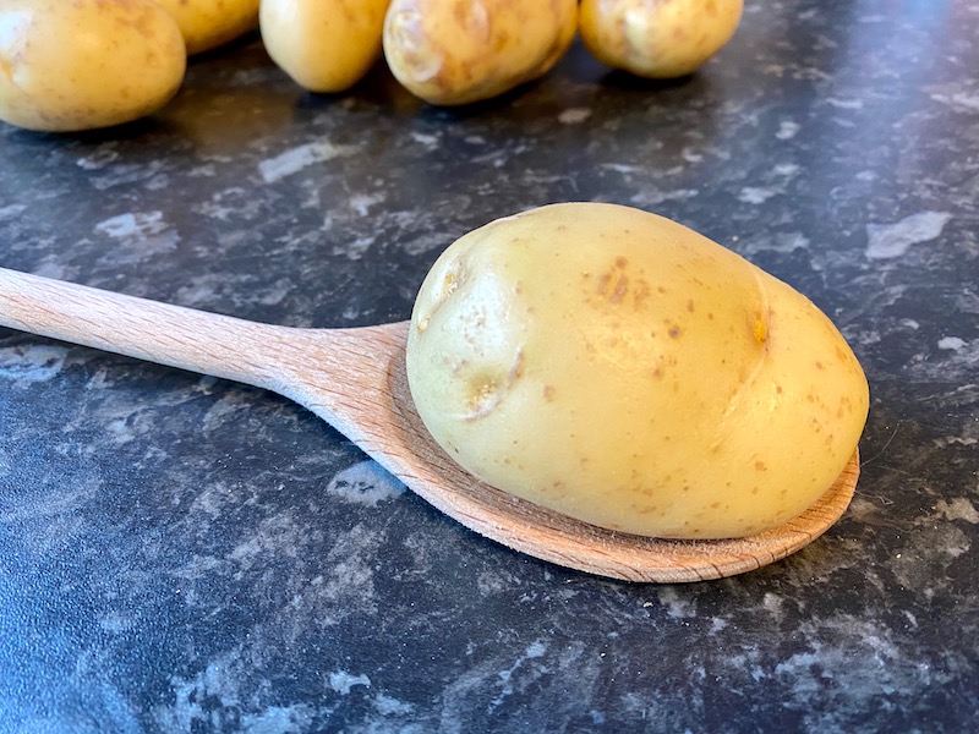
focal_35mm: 26
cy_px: 367
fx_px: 735
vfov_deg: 53.1
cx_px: 490
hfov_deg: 67.3
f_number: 1.8
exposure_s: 1/60
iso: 250
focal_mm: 4.25
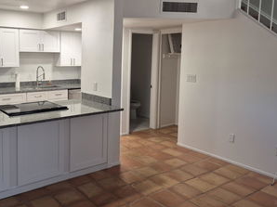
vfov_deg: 42.8
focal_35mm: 33
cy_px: 89
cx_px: 86
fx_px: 264
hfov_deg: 54.0
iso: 200
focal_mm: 5.4
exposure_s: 1/120
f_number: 1.8
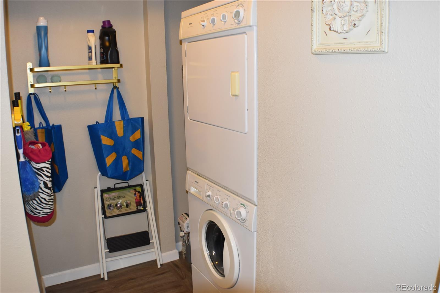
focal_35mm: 39
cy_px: 146
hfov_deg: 49.6
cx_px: 220
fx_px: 477
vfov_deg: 34.2
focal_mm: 26
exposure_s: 1/80
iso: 800
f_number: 4.5
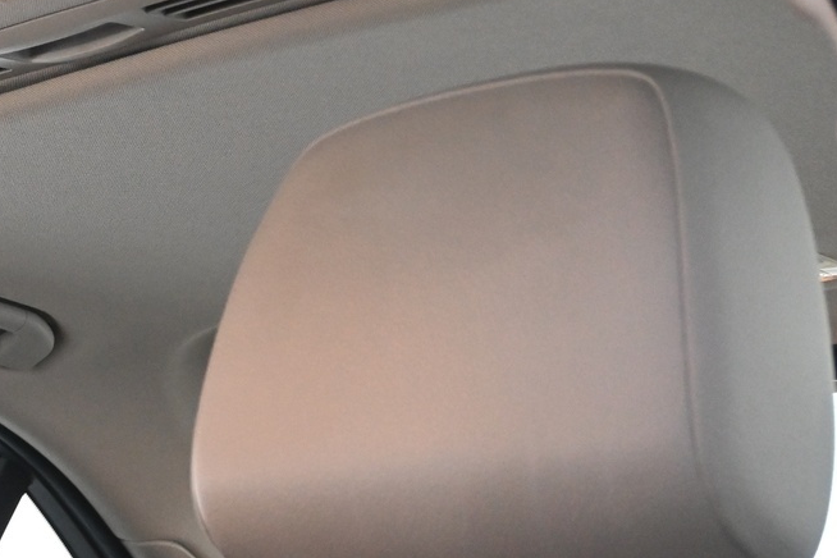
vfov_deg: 12.9
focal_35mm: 104
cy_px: -81
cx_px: -128
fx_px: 2418
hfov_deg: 18.7
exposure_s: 1/30
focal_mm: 28
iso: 2500
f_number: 4.5
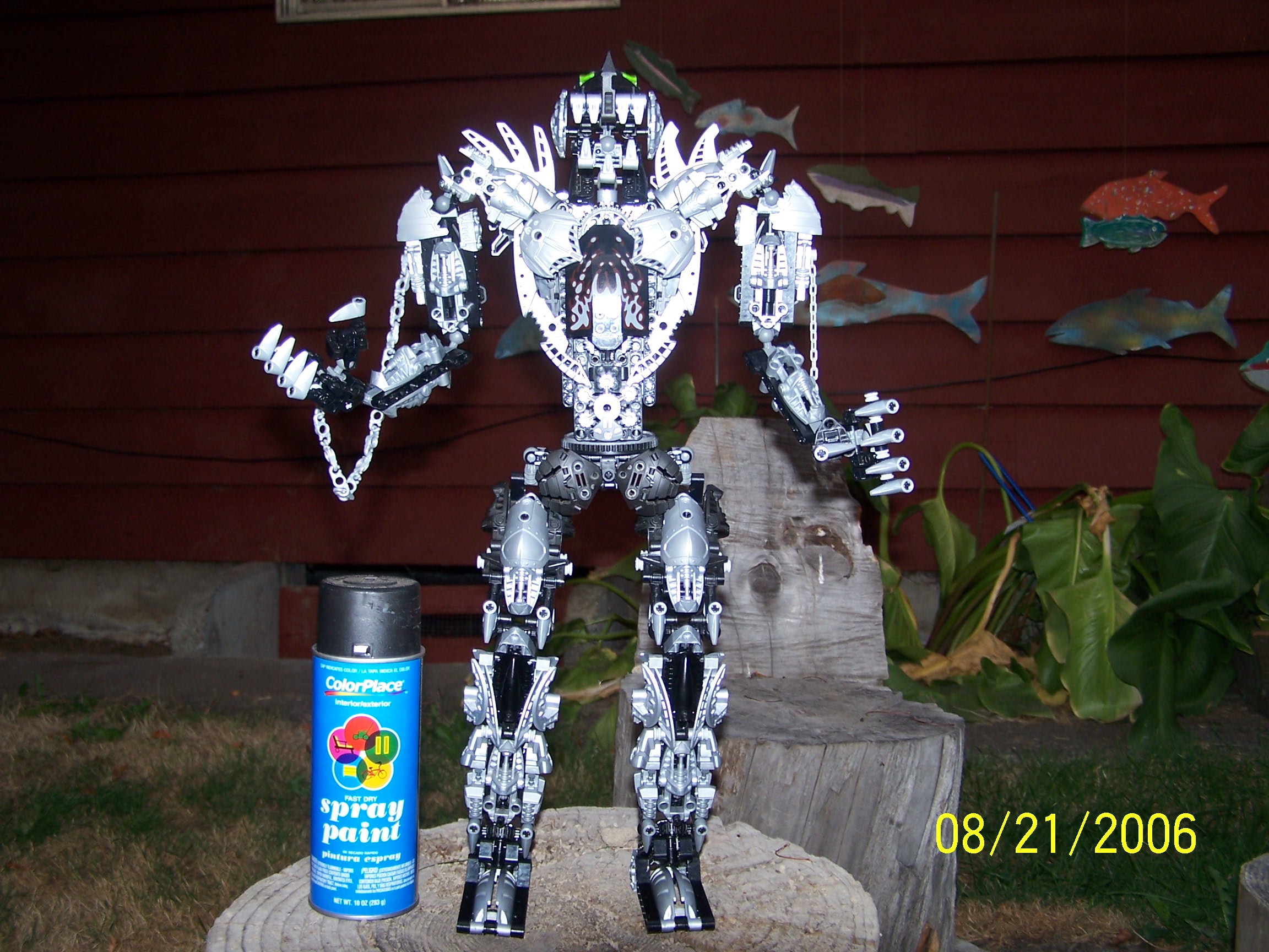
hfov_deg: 49.0
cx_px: 634
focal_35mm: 38
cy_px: 476
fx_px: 1393
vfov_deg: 37.7
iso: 80
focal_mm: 6.3
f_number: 2.8
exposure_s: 1/60
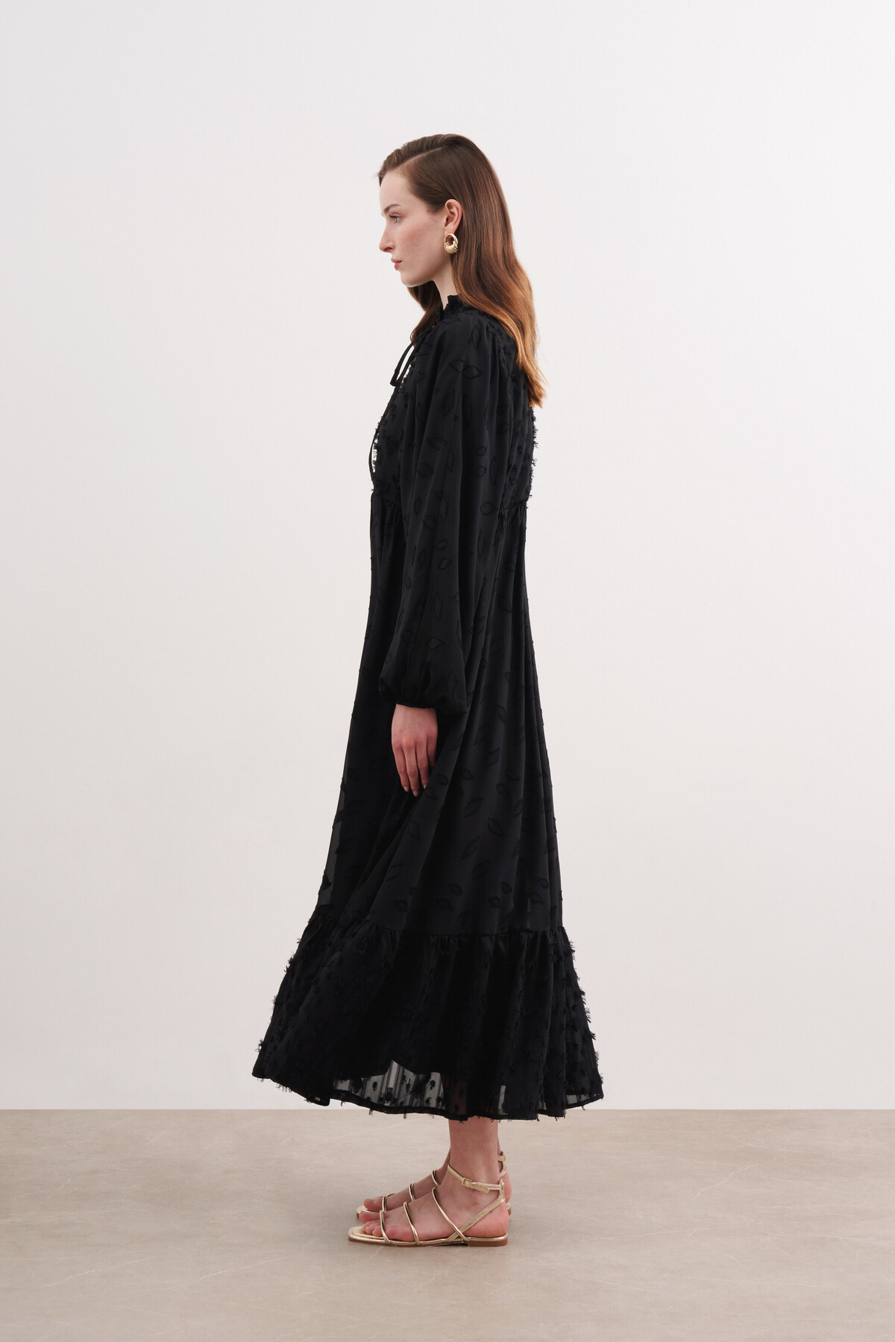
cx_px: 448
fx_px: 2125
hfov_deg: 23.8
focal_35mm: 57
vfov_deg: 35.1
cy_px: 671
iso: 400
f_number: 11
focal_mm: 57
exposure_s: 1/160
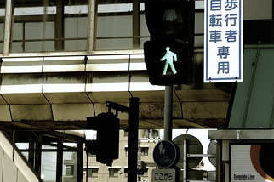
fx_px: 1209
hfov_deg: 12.9
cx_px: 134
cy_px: 60
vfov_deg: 8.6
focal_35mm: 159
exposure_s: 1/50
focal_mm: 50
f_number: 10
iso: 200
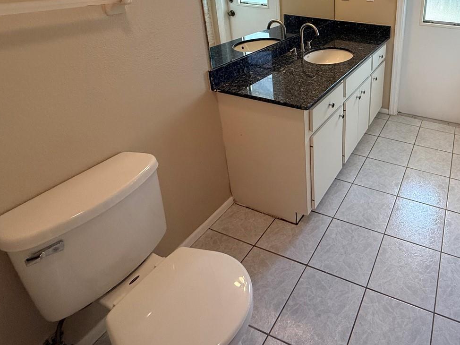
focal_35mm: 23
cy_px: 70
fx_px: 306
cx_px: 366
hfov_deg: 67.2
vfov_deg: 54.9
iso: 160
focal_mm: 2.22
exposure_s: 1/120
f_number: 2.2
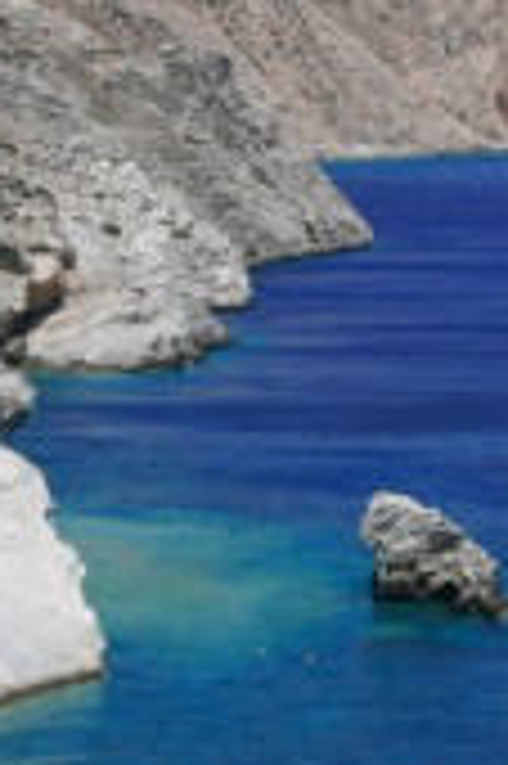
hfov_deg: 10.3
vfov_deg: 15.3
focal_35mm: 132
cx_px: 470
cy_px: 720
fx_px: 2799
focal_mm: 15.9
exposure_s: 1/1300
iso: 200
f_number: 5.6
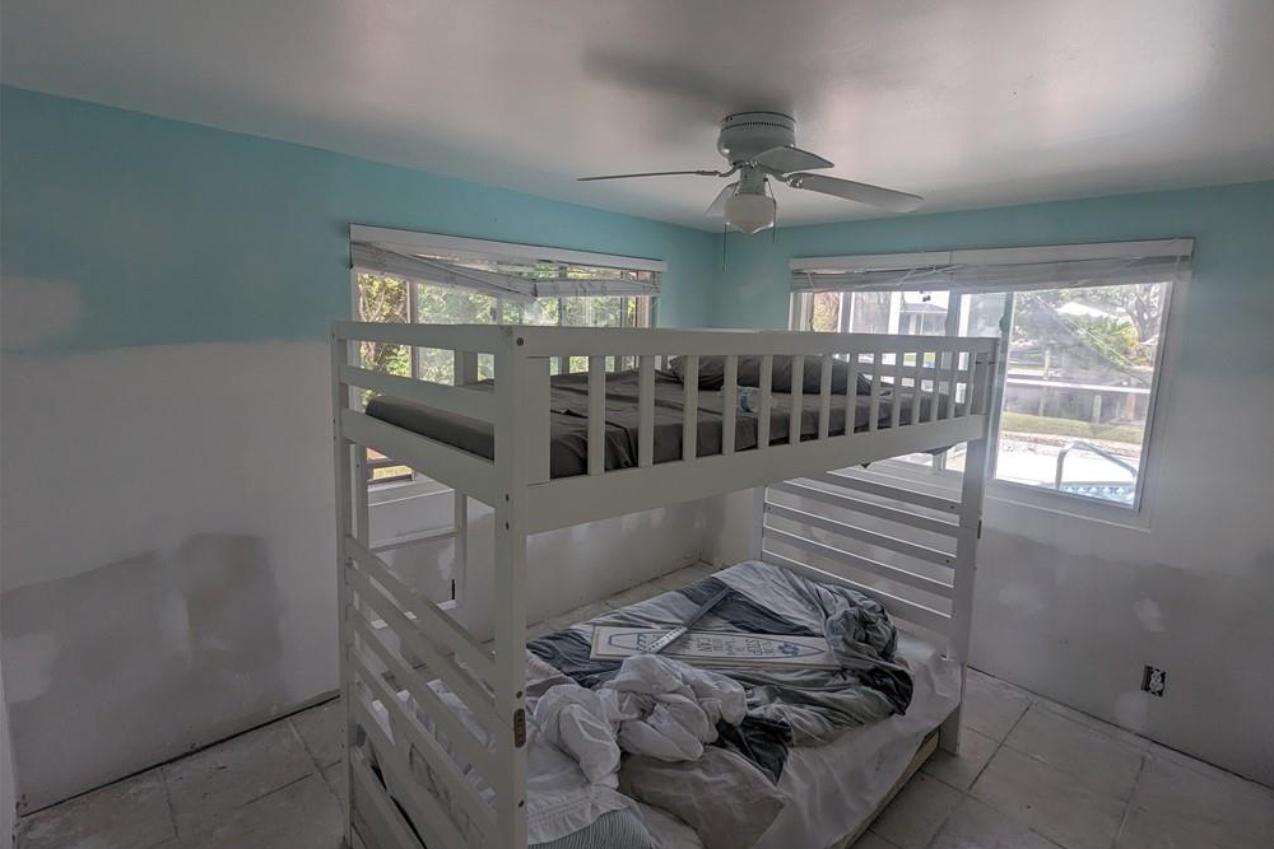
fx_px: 602
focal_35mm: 17
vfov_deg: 70.4
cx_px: 649
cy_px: 396
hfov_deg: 93.3
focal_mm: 2.35
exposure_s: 1/271
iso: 45
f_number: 2.2
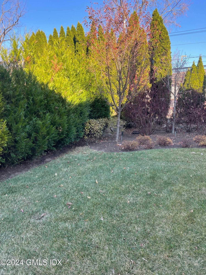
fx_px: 206
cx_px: 103
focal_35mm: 26
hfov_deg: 53.1
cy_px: 138
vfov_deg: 67.3
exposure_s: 1/339
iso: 32
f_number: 1.6
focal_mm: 4.2
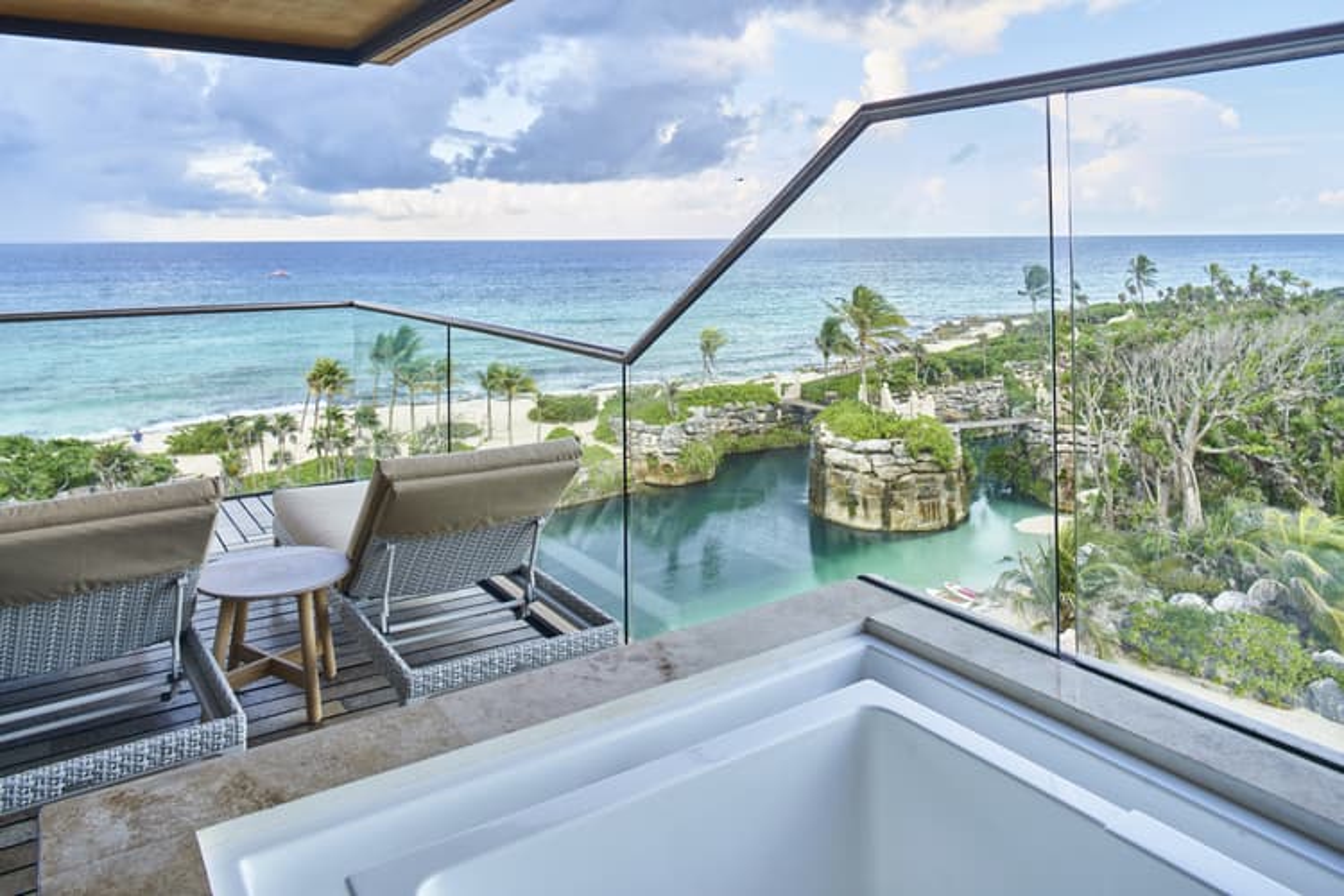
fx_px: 896
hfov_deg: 73.7
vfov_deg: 53.1
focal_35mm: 24
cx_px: 672
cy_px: 448
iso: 160
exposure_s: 1/60
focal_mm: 24
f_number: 9
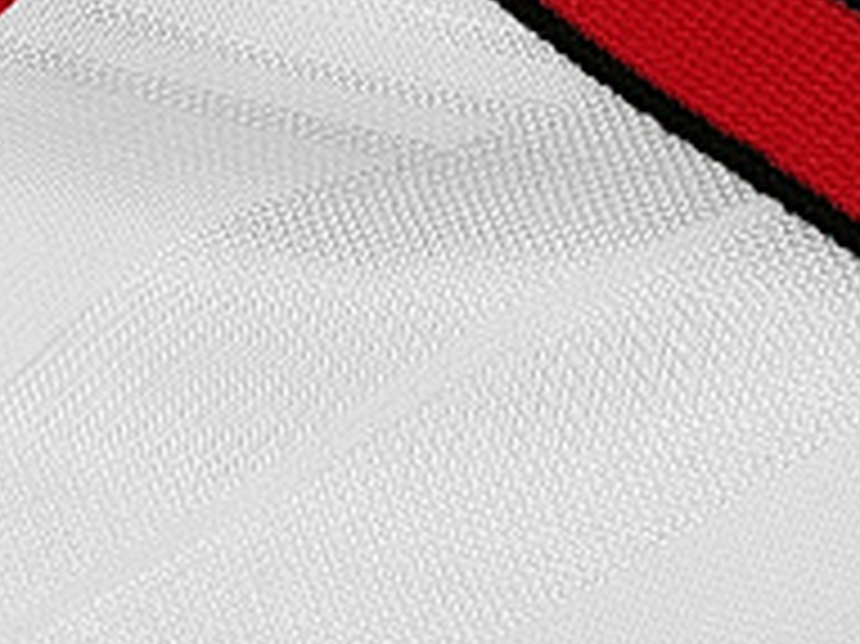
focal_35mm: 192
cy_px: -351
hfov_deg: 10.2
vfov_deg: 7.6
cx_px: 986
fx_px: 4767
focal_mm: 5.58
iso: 200
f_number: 1.8
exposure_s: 1/100
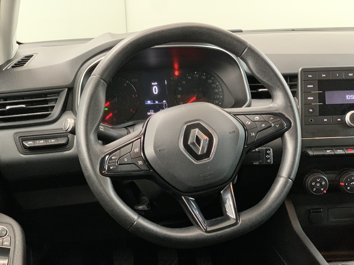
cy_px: 132
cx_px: 177
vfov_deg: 28.0
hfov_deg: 36.8
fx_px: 532
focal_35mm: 52
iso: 640
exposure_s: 1/30
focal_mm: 6
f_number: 2.4
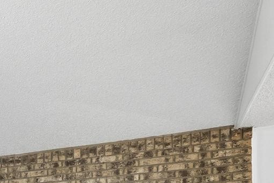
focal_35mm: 60
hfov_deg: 23.6
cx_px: -175
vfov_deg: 20.0
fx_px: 456
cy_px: 262
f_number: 8
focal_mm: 10
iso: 640
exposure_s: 1/80
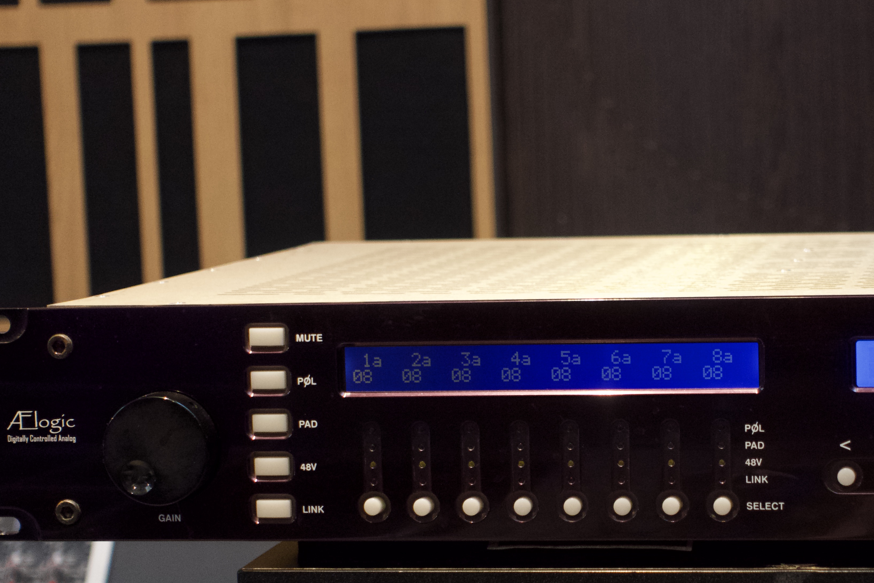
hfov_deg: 17.4
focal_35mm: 117
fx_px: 2840
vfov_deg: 11.7
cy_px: 382
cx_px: 624
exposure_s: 1/40
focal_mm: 25.7
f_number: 2.8
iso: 1250
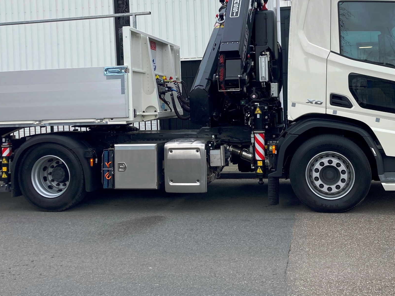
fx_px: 479
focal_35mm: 42
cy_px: 93
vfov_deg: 33.9
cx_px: 227
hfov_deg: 44.7
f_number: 1.8
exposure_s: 1/432
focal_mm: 3.99
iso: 20
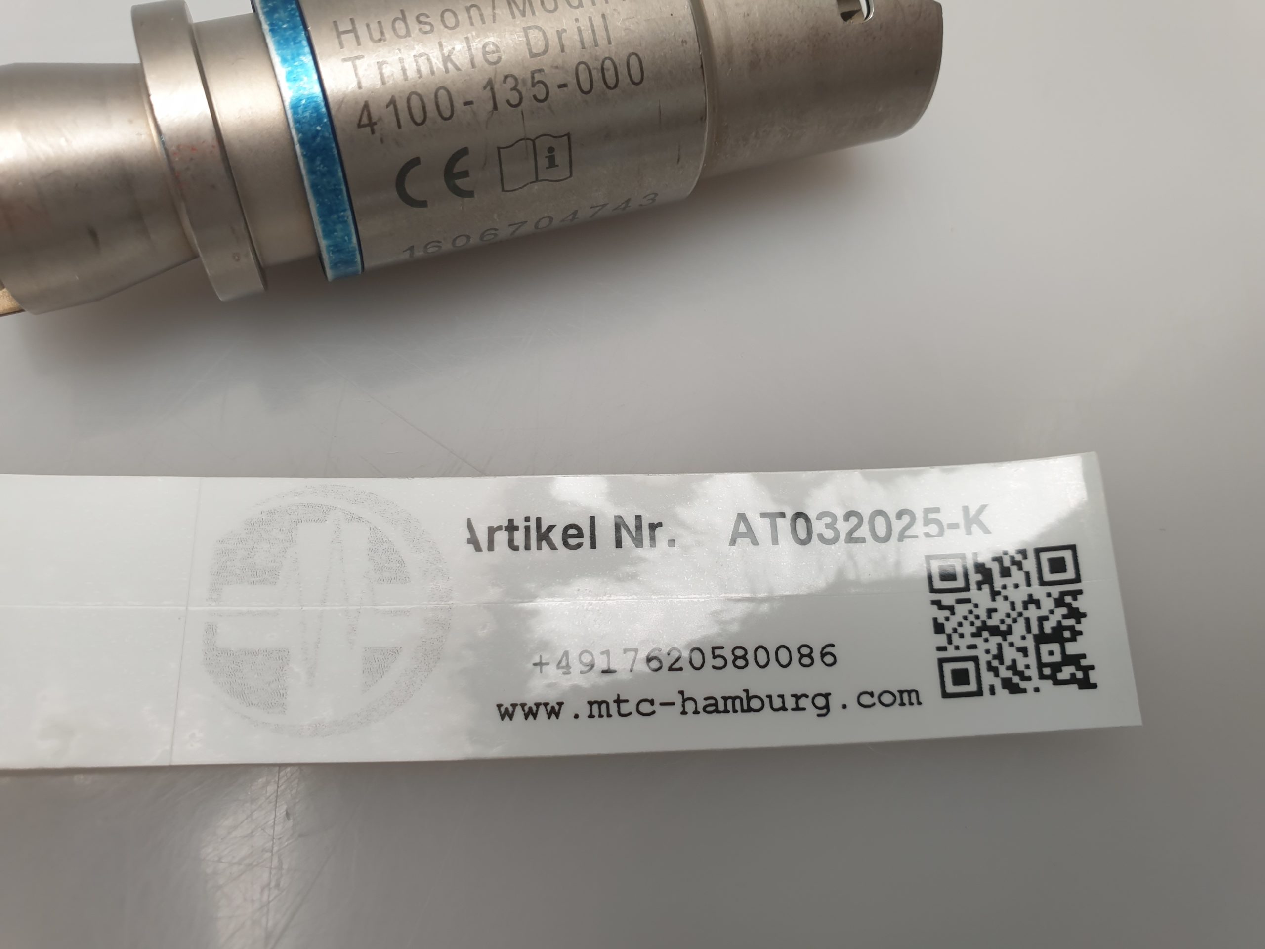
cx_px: 632
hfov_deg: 67.3
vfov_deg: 53.1
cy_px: 474
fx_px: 950
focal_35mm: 26
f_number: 2.4
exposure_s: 1/50
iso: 64
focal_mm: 4.3
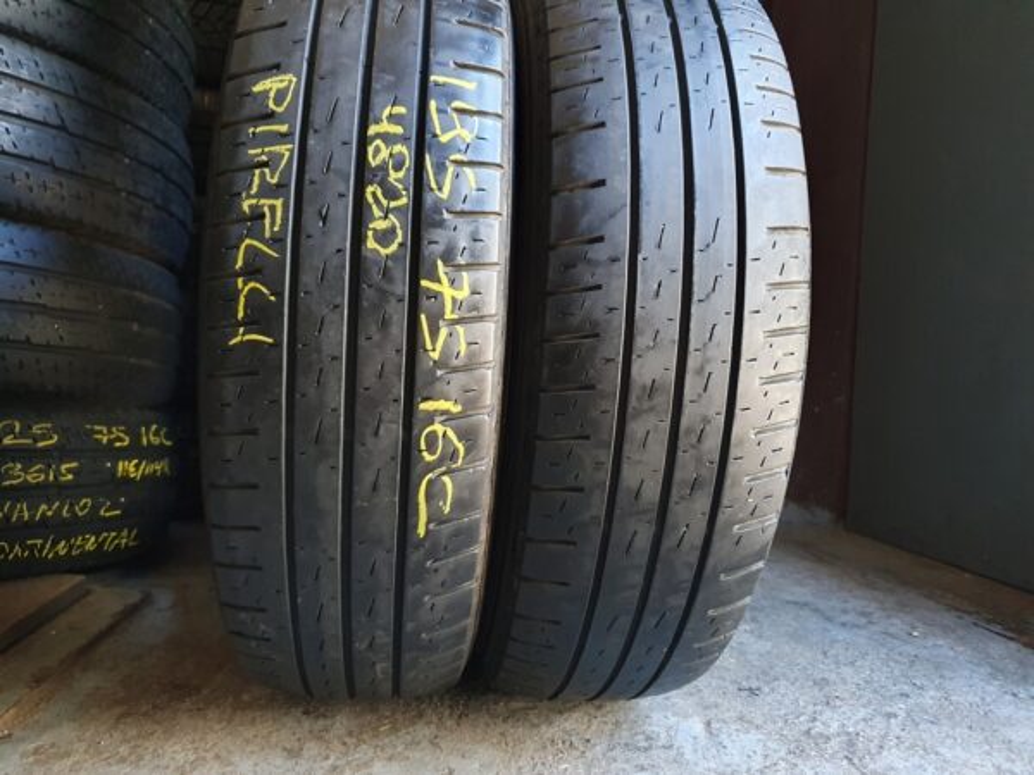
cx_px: 517
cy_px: 388
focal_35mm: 26
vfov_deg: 53.1
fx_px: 777
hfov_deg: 67.3
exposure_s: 1/40
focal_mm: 4.32
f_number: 1.5
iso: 400
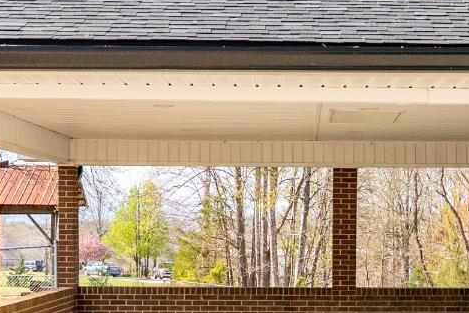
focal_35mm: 98
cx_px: 327
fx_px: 1272
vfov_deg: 14.0
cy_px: 248
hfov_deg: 20.8
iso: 1250
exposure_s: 1/2000
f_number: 7.1
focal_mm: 30.5
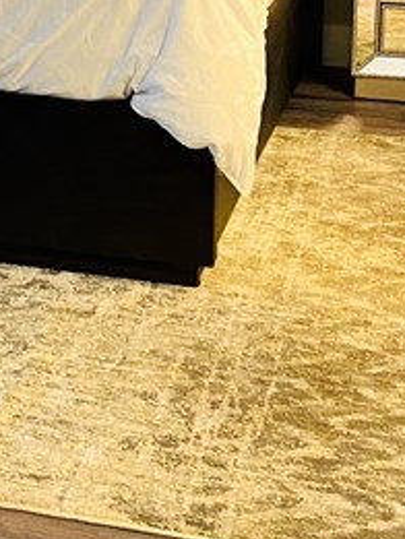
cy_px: -52
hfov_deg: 13.9
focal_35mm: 102
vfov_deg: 18.5
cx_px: -134
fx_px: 1590
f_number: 1.8
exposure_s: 1/30
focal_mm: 4.25
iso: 500
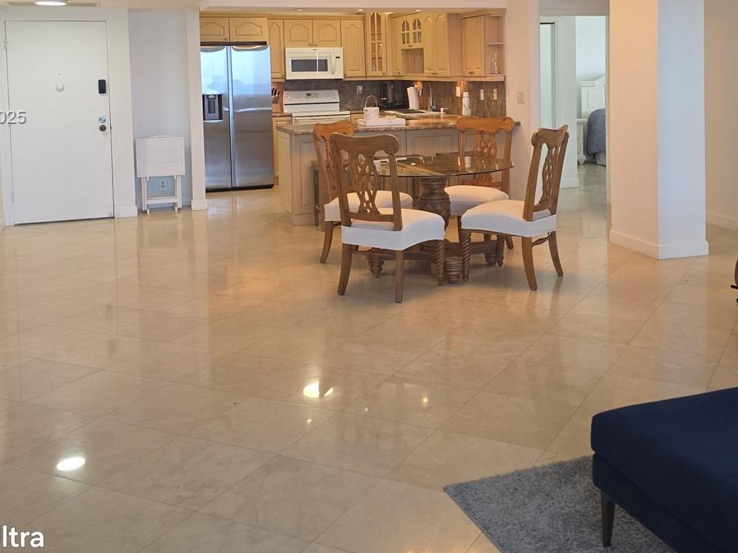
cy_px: 118
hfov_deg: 45.7
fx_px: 874
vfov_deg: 34.2
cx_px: 420
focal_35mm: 41
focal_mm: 6.3
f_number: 1.7
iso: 160
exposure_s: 1/120
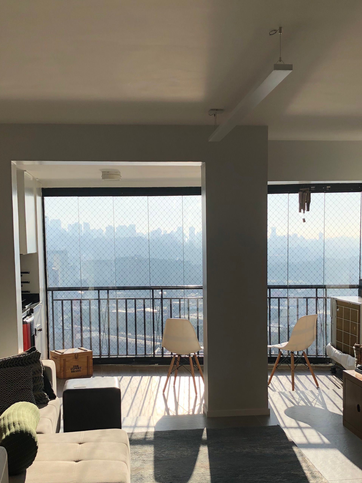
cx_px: 192
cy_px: 301
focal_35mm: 44
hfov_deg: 32.9
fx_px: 614
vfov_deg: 42.6
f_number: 1.8
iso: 20
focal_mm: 3.99
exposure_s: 1/1621
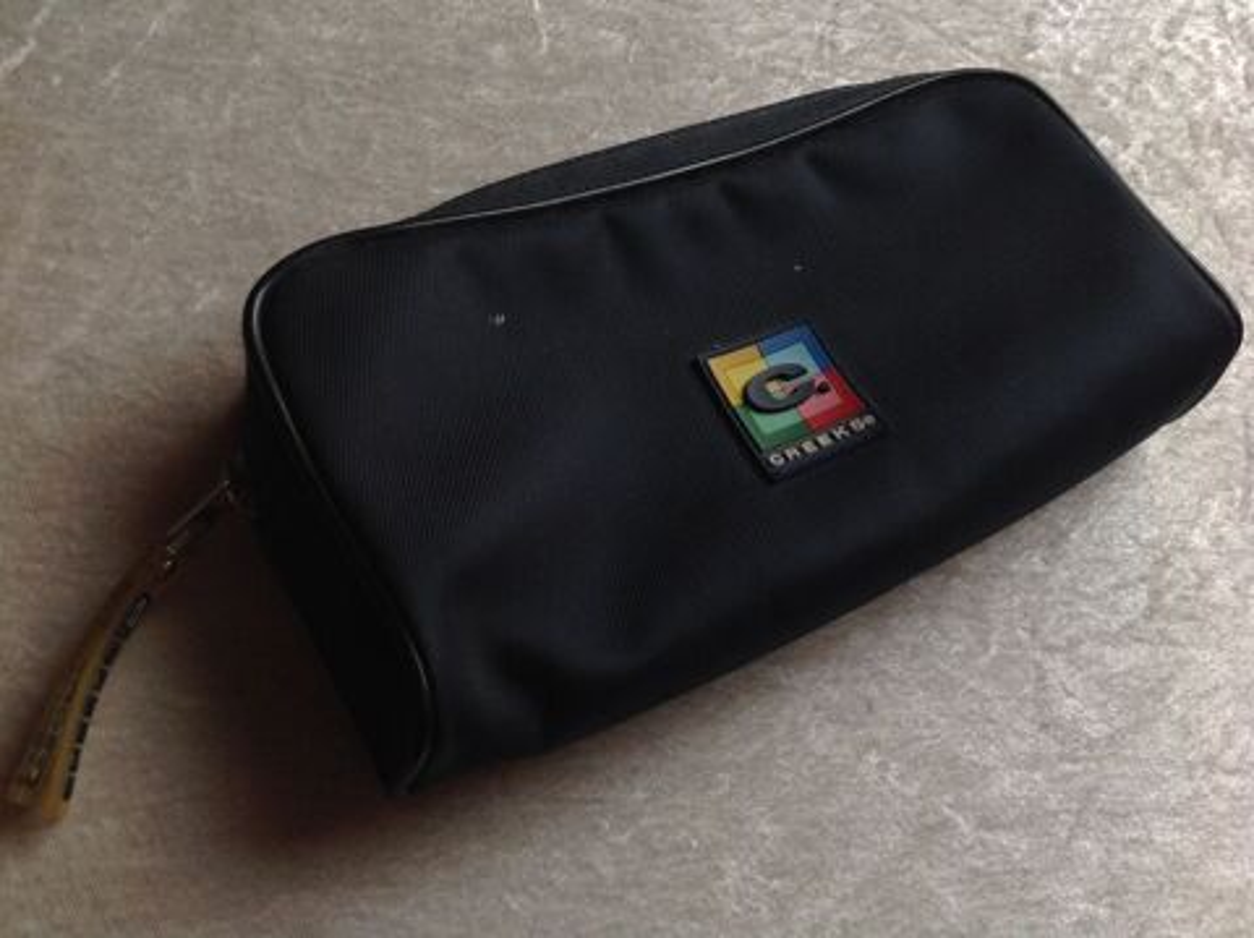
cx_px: 627
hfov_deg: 52.7
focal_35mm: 35
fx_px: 1267
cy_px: 469
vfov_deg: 40.6
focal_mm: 4.28
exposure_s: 1/40
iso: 64
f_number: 2.4
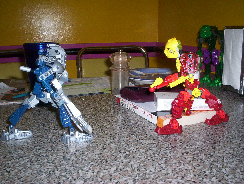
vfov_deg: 37.9
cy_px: 92
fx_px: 268
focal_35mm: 38
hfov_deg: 48.9
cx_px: 122
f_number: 4.5
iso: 140
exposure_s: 1/60
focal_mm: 4.99
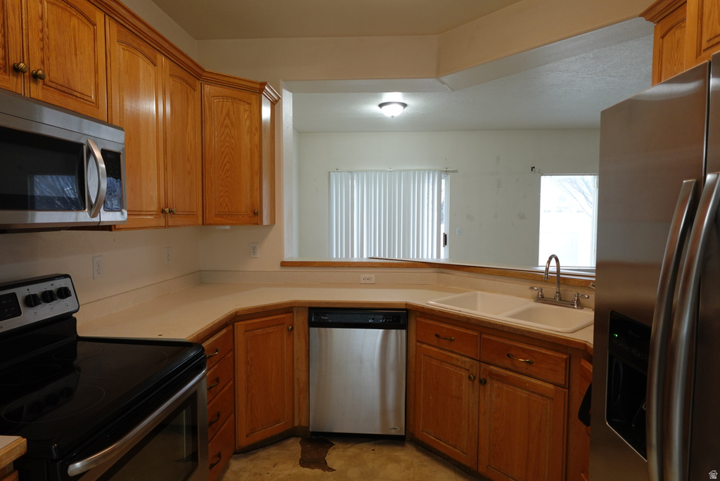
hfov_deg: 83.9
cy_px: 240
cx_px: 360
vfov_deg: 62.0
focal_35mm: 20
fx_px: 400
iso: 200
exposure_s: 1/80
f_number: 2
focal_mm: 7.6
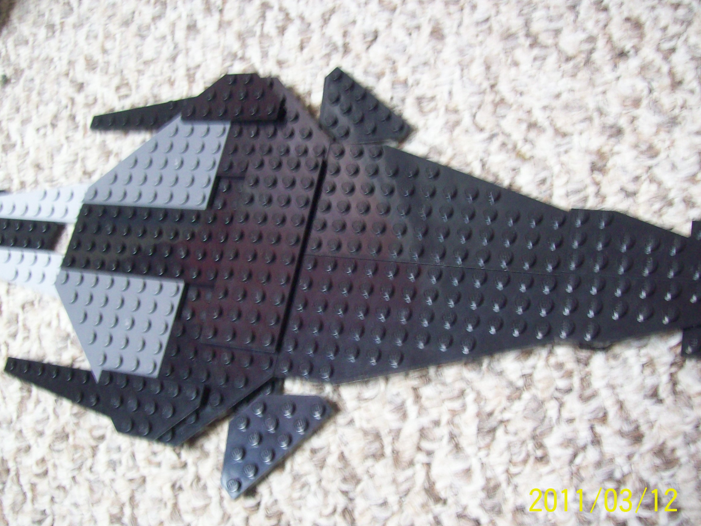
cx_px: 328
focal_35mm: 40
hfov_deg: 46.8
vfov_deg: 35.9
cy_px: 279
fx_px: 810
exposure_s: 1/8
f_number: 2.7
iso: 167
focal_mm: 6
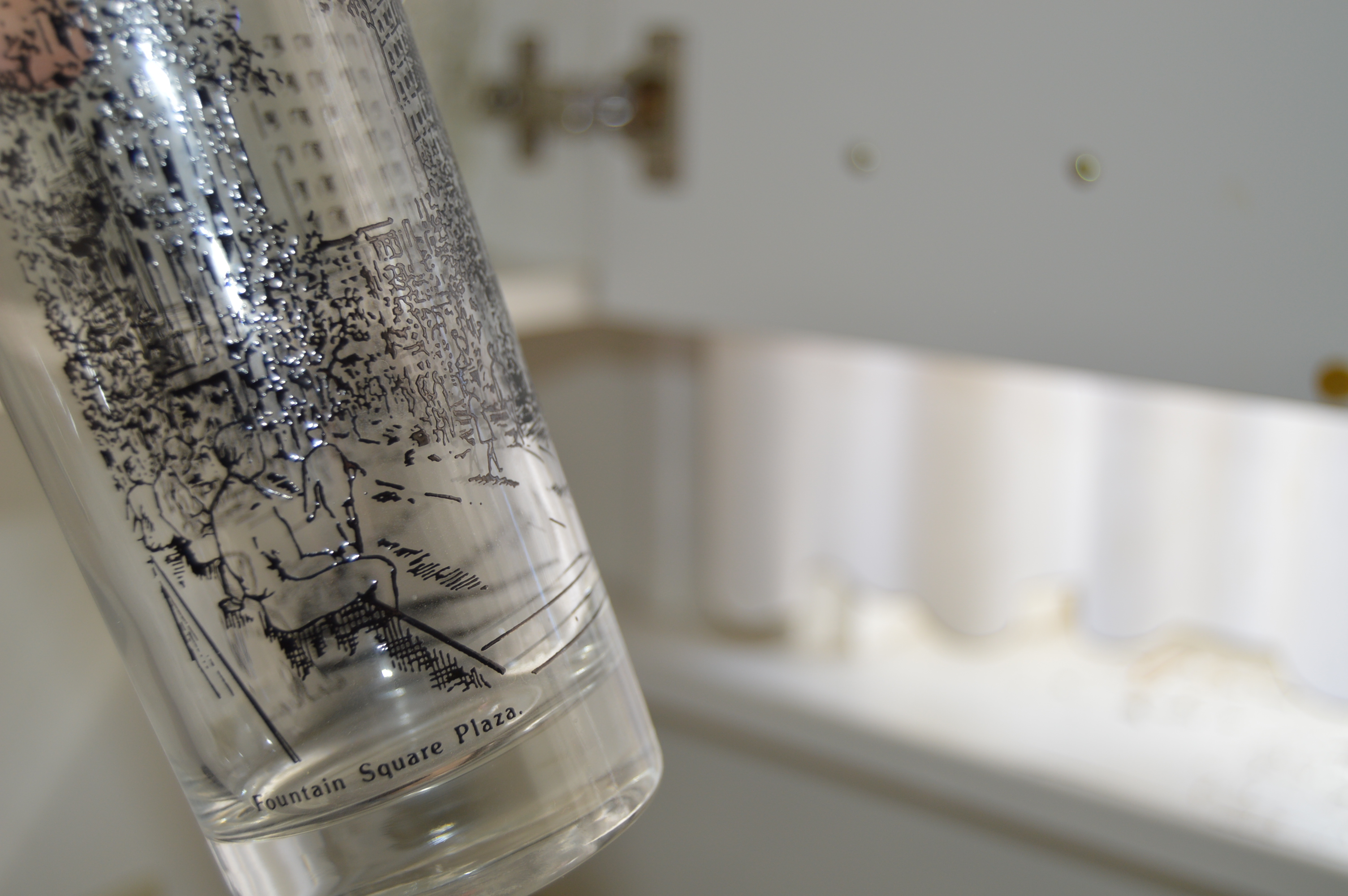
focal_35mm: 42
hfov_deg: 46.4
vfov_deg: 31.8
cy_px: 448
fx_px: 1571
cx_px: 674
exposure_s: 1/125
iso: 200
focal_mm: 28
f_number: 4
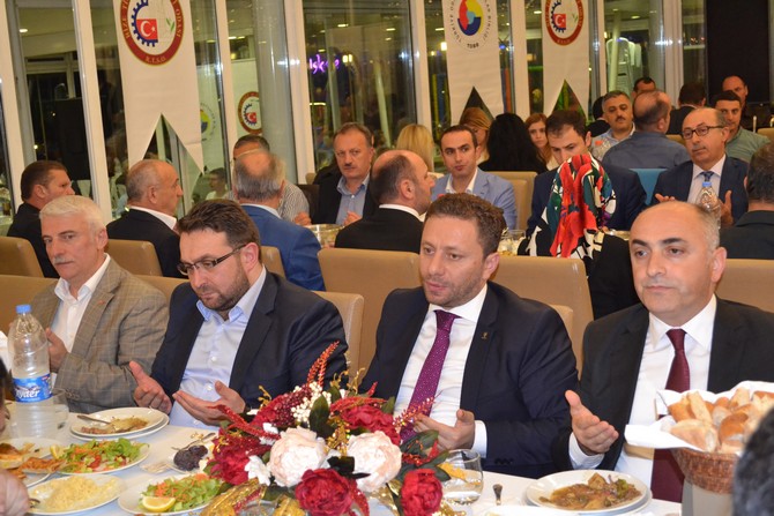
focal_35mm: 52
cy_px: 258
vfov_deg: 25.8
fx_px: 1129
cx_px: 387
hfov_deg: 37.8
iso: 2800
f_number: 5
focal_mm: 35
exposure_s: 1/60
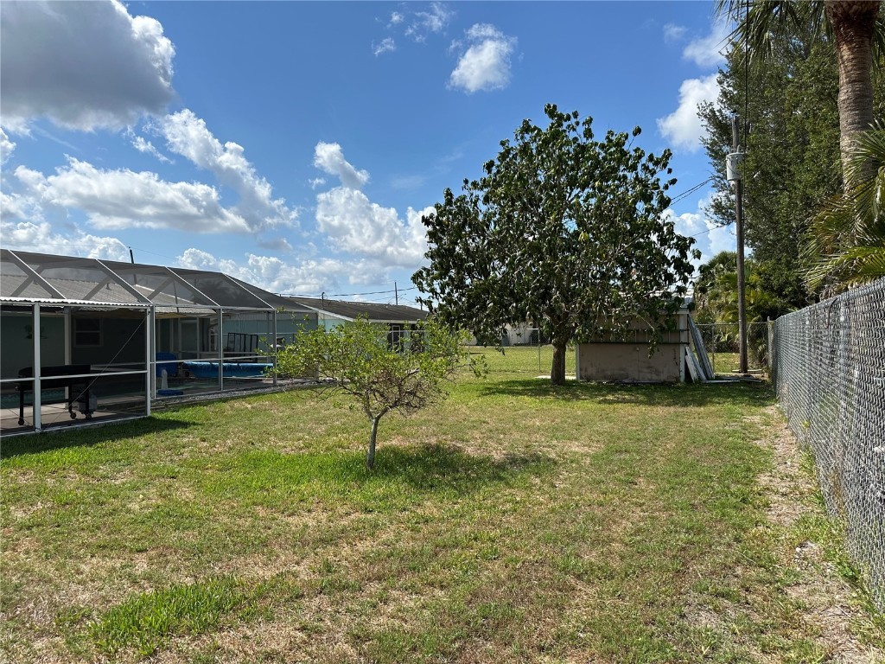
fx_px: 614
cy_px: 332
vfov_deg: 56.8
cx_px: 442
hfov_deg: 71.6
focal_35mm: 24
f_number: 1.78
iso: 80
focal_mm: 6.86
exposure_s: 1/5525
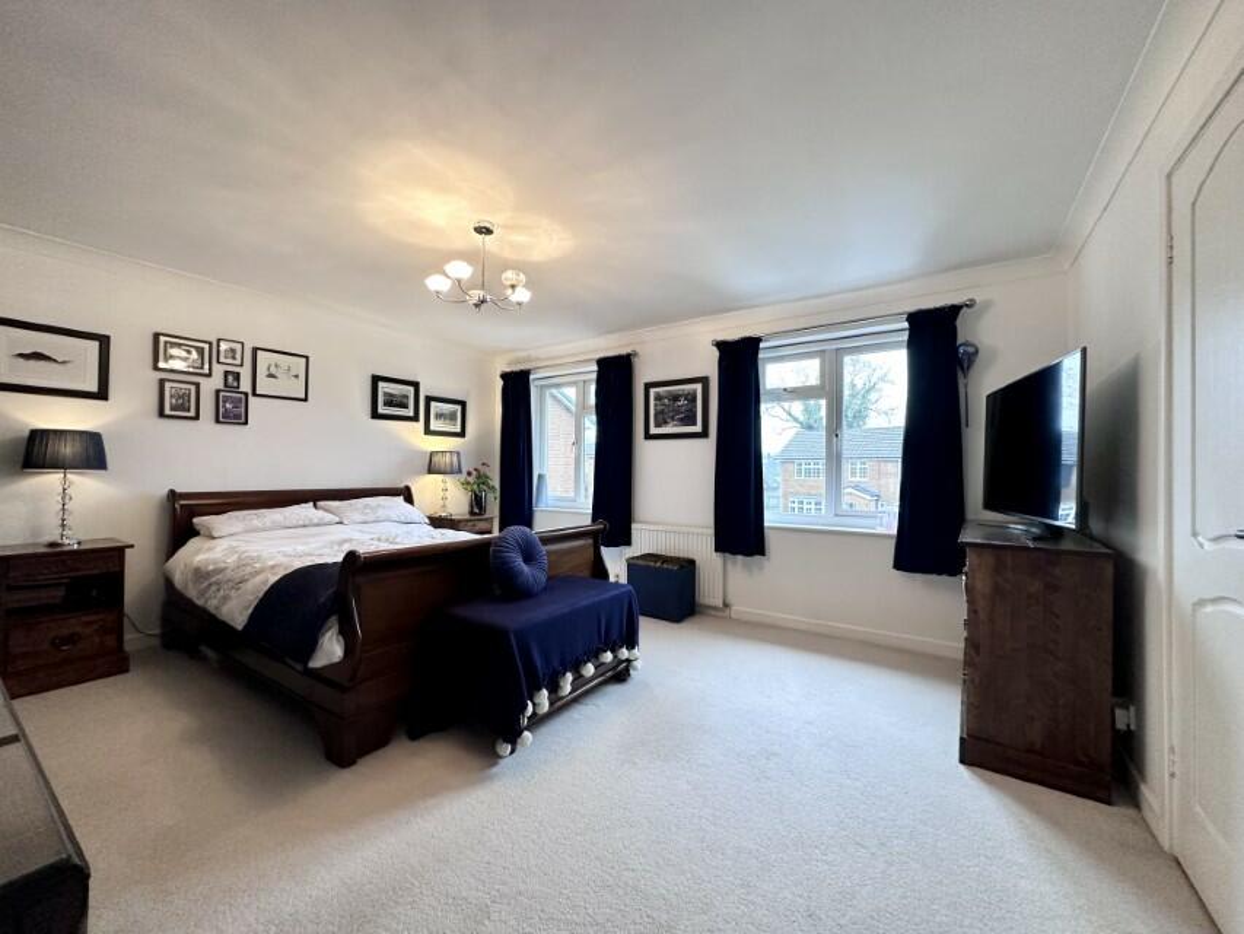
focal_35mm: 14
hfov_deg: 102.1
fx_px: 503
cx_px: 622
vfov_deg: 85.7
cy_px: 467
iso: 200
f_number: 2.2
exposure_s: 1/50
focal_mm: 2.22
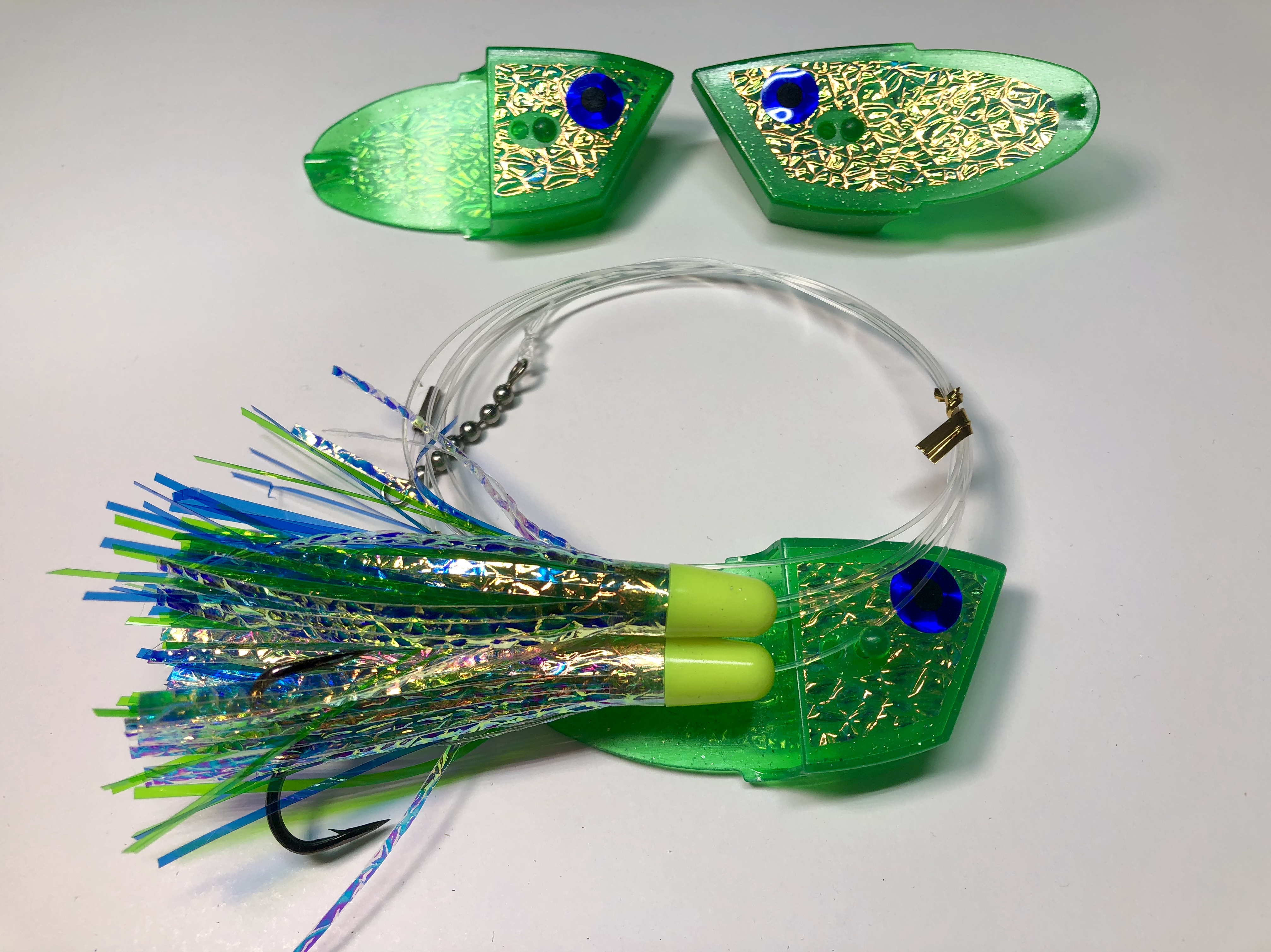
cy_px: 476
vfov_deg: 49.7
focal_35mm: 28
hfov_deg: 63.5
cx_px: 636
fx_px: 1028
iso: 25
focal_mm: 3.99
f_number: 1.8
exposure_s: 1/120
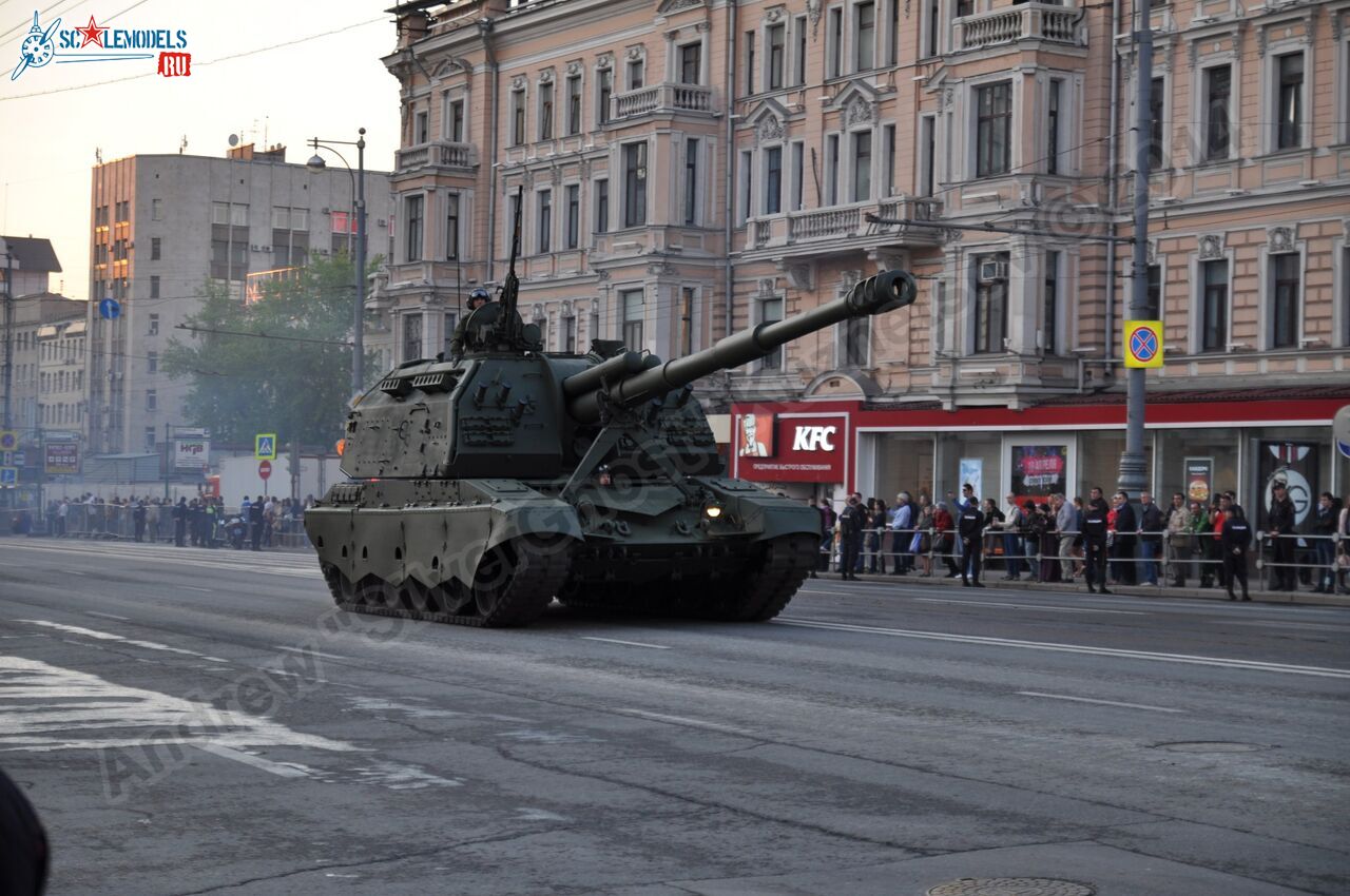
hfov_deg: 27.0
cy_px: 448
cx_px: 675
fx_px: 2809
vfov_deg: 18.1
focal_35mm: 75
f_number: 2.8
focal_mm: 50
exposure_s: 1/160
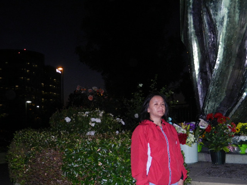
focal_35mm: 45
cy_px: 92
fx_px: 321
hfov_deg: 42.1
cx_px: 124
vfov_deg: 32.2
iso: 800
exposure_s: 1/30
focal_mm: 8.2
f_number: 4.2
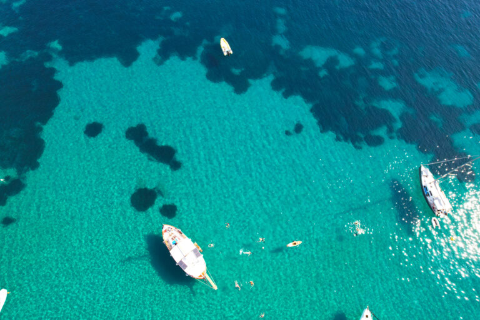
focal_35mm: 22
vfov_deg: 57.2
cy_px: 160
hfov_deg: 78.6
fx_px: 293
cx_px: 240
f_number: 2.8
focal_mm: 8.38
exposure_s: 1/160
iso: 100
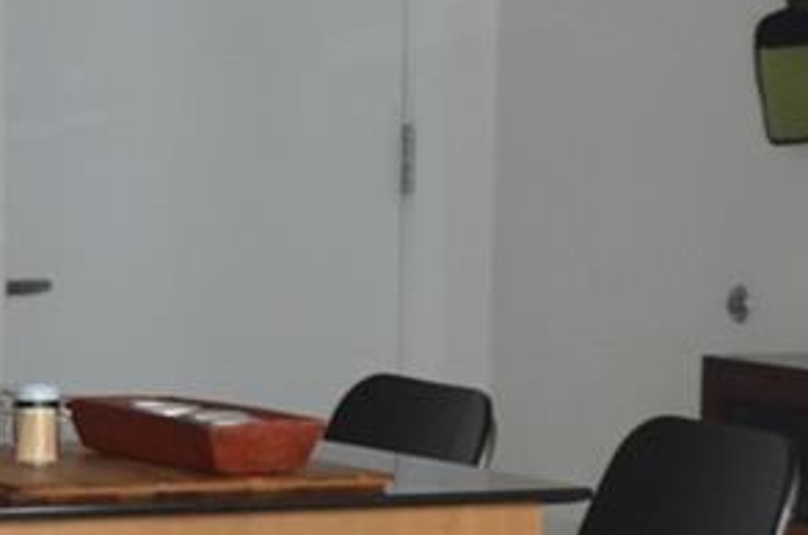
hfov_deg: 9.0
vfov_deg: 6.0
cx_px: 350
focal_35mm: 229
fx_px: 5129
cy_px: 473
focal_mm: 28
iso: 560
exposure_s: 1/60
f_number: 4.5
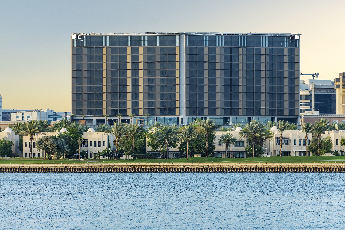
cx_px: 184
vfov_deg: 6.0
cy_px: 104
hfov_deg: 9.0
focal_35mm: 229
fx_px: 2194
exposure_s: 1/90
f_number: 6.7
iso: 100
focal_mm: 200
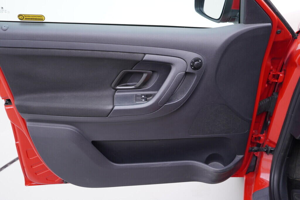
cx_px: 150
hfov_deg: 53.1
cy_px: 100
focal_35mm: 36
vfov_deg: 36.9
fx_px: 300
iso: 160
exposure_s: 1/40
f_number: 2.8
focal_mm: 24
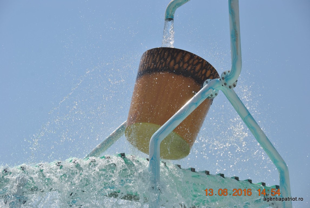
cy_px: 104
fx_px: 1061
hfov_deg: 16.6
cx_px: 155
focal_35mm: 123
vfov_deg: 11.2
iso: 100
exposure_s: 1/800
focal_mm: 82
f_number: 7.1
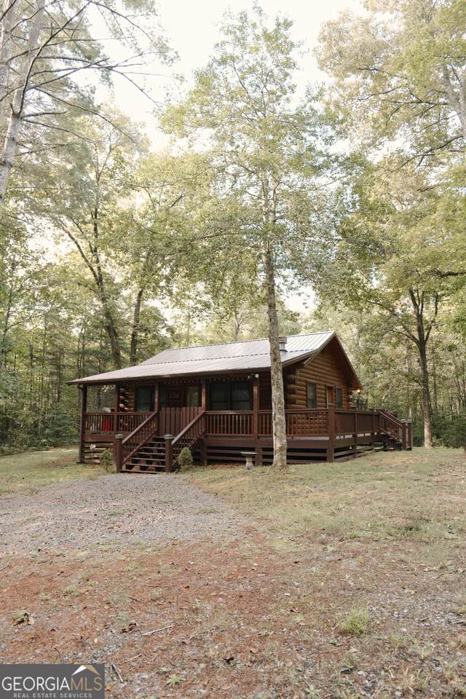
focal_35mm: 22
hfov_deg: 57.2
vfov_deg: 78.6
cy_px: 350
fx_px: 427
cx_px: 233
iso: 400
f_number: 3.7
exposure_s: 1/125
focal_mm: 22
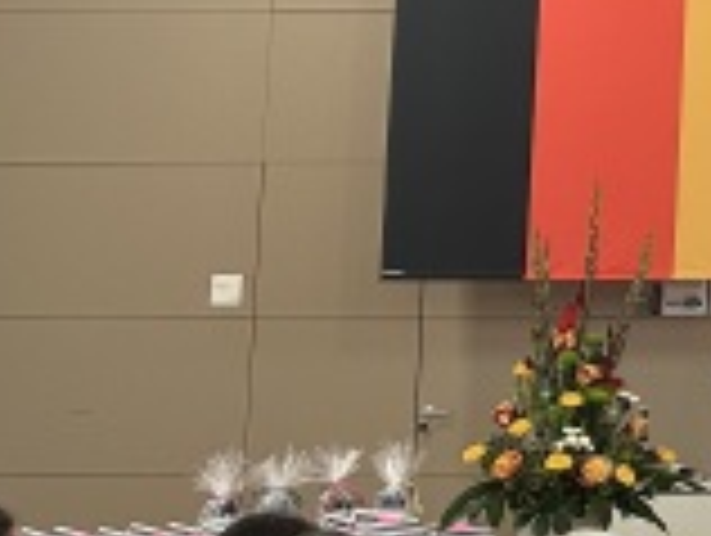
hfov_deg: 15.5
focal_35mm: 103
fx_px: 2119
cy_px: 41
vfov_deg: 14.2
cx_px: 1395
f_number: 1.78
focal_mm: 6.86
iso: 200
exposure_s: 1/100
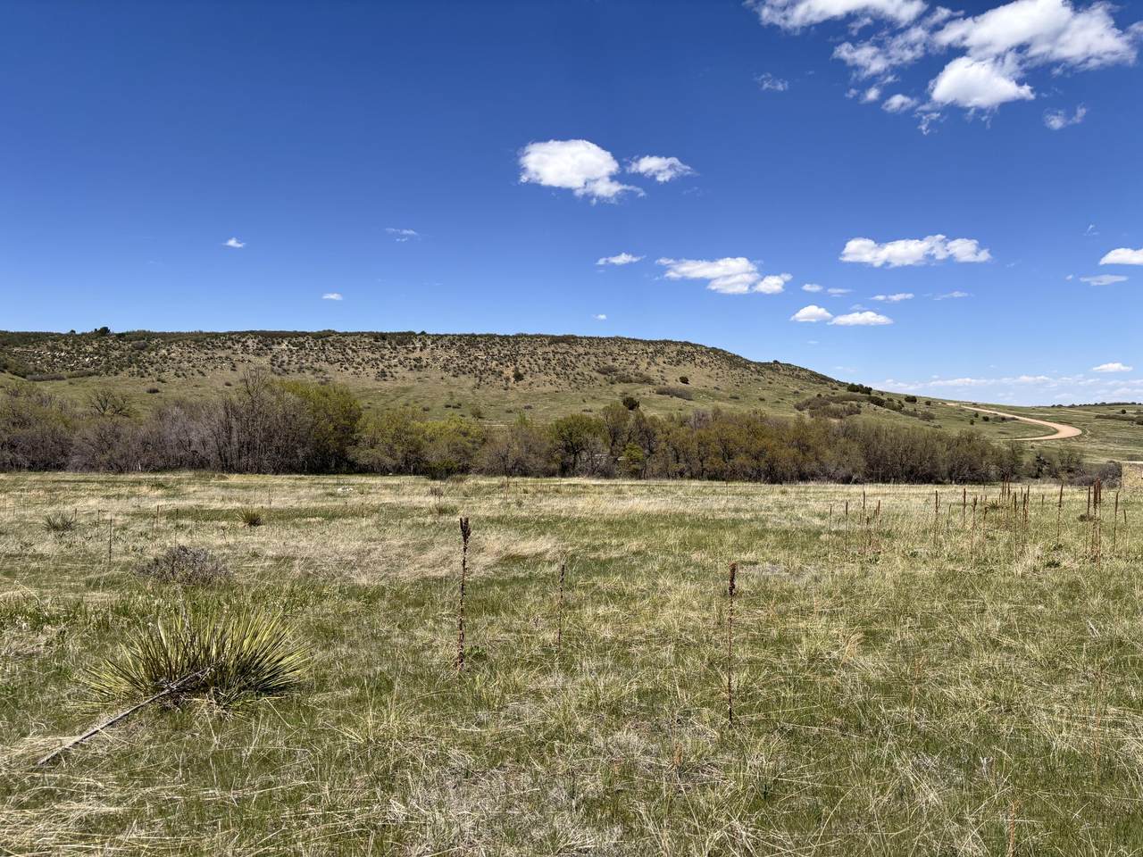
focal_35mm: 26
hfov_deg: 67.3
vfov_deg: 53.1
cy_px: 428
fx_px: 859
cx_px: 572
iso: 50
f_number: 1.6
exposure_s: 1/4425
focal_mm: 5.96
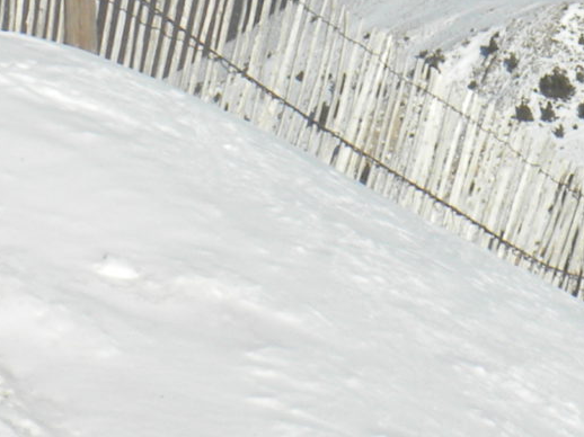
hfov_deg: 7.7
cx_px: 605
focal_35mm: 257
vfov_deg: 5.7
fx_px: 4334
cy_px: -284
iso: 64
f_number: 11
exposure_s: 1/138
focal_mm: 9.1
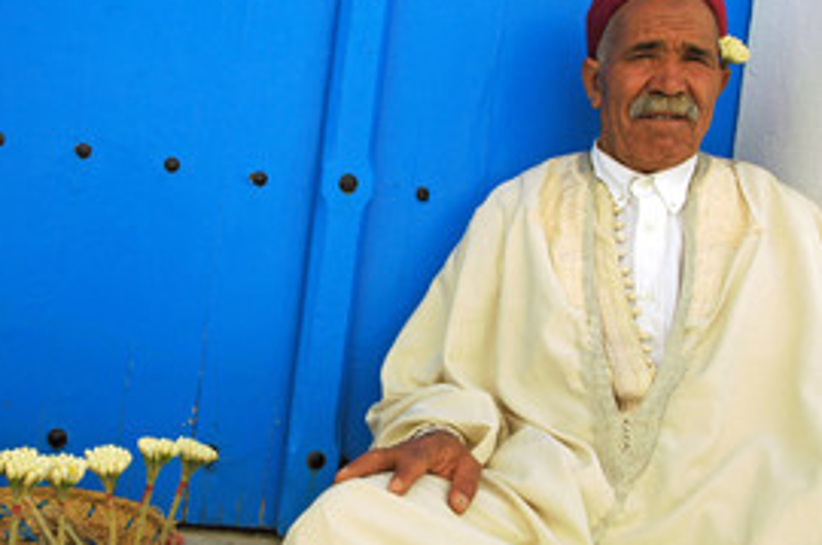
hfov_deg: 48.5
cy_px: 286
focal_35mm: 40
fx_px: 907
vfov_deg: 33.4
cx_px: 327
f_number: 10
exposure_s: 1/400
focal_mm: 17
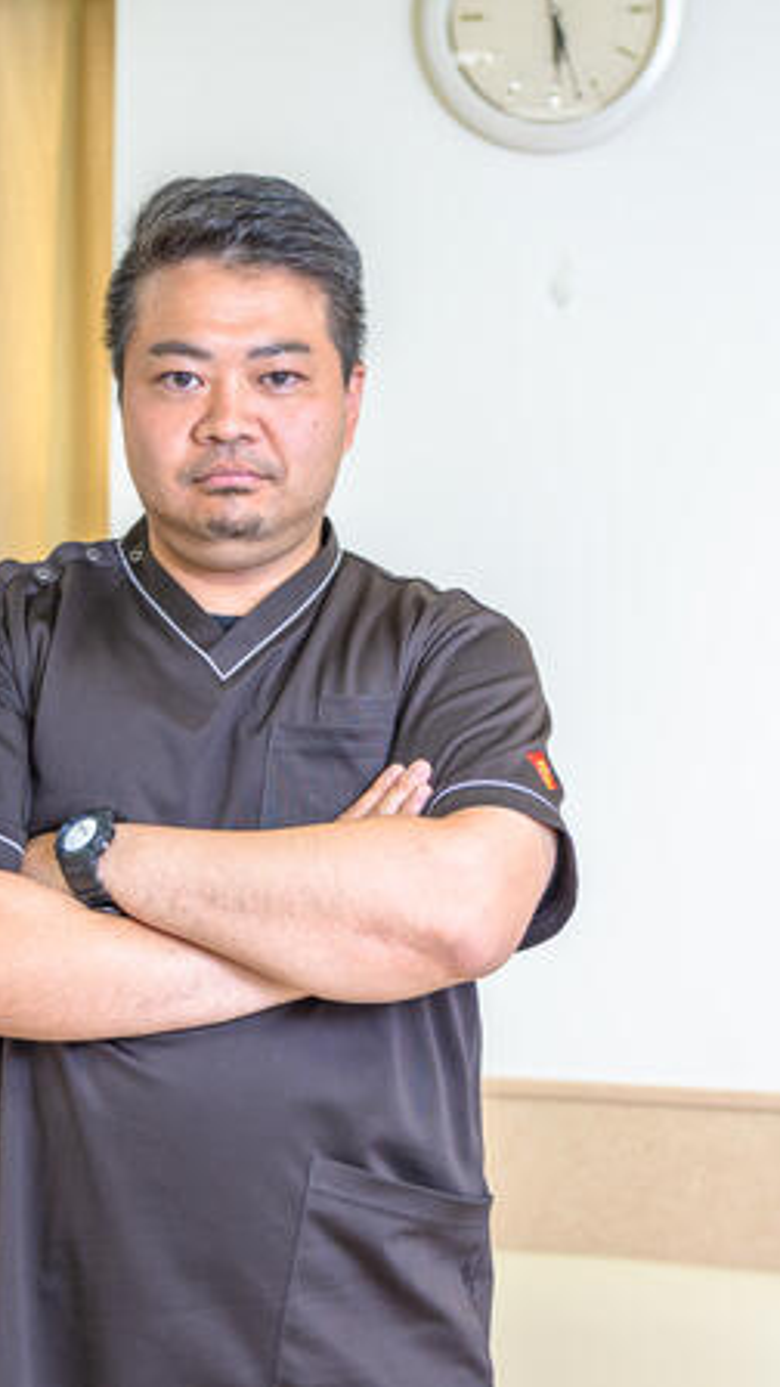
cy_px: 694
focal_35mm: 73
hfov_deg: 16.5
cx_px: 322
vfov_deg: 29.0
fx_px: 2684
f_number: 1.7
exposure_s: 1/160
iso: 200
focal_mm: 25
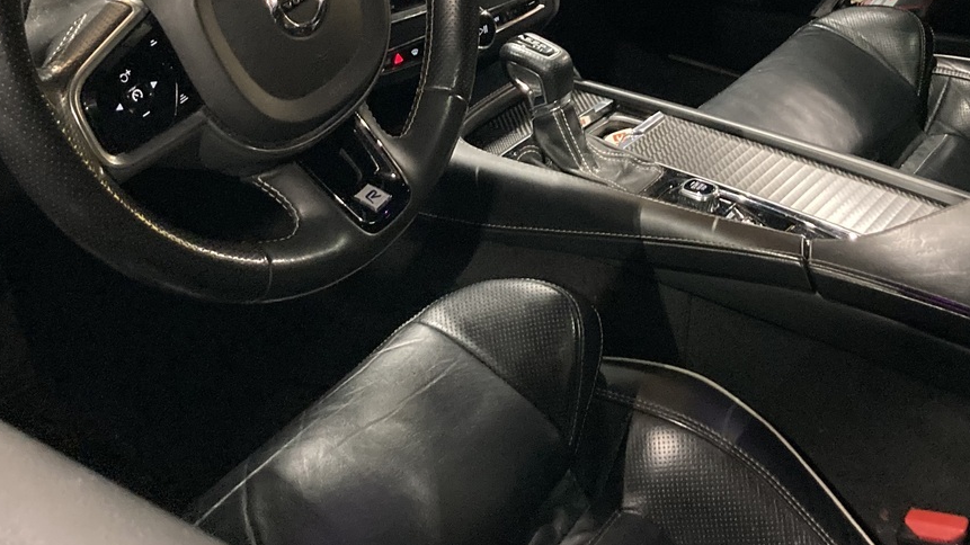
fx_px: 1312
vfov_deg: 22.8
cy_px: 44
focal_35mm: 51
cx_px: 544
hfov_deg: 40.5
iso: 640
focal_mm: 3.99
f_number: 1.8
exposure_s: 1/26
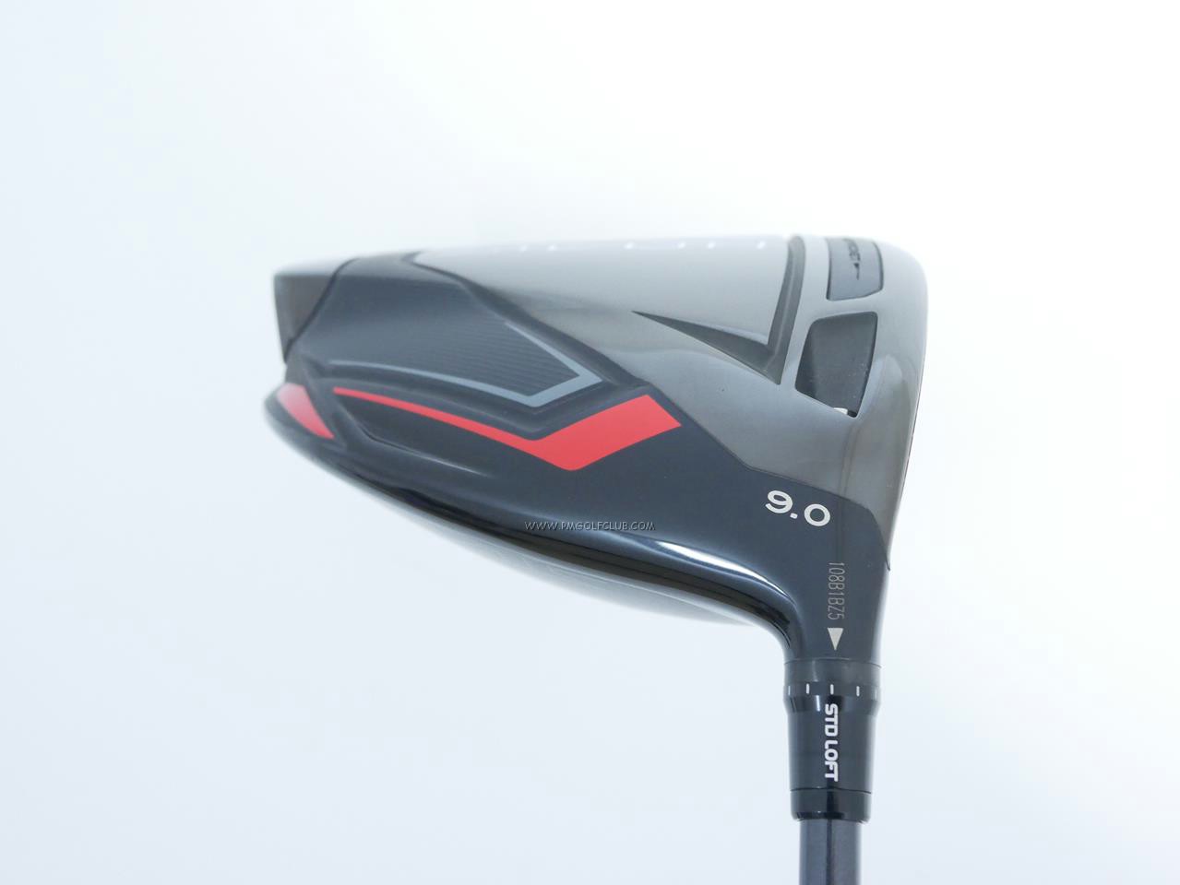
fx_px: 1705
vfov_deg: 29.1
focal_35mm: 50
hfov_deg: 38.2
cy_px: 442
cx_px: 590
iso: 1600
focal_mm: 25
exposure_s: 1/50
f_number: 4.5
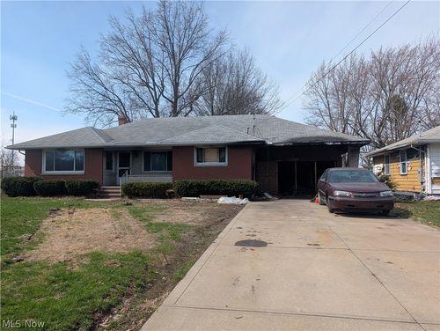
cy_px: 166
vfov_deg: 56.9
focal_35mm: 24
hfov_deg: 71.5
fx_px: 305
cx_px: 220
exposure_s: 1/1011
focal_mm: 6.9
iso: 23
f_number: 1.68
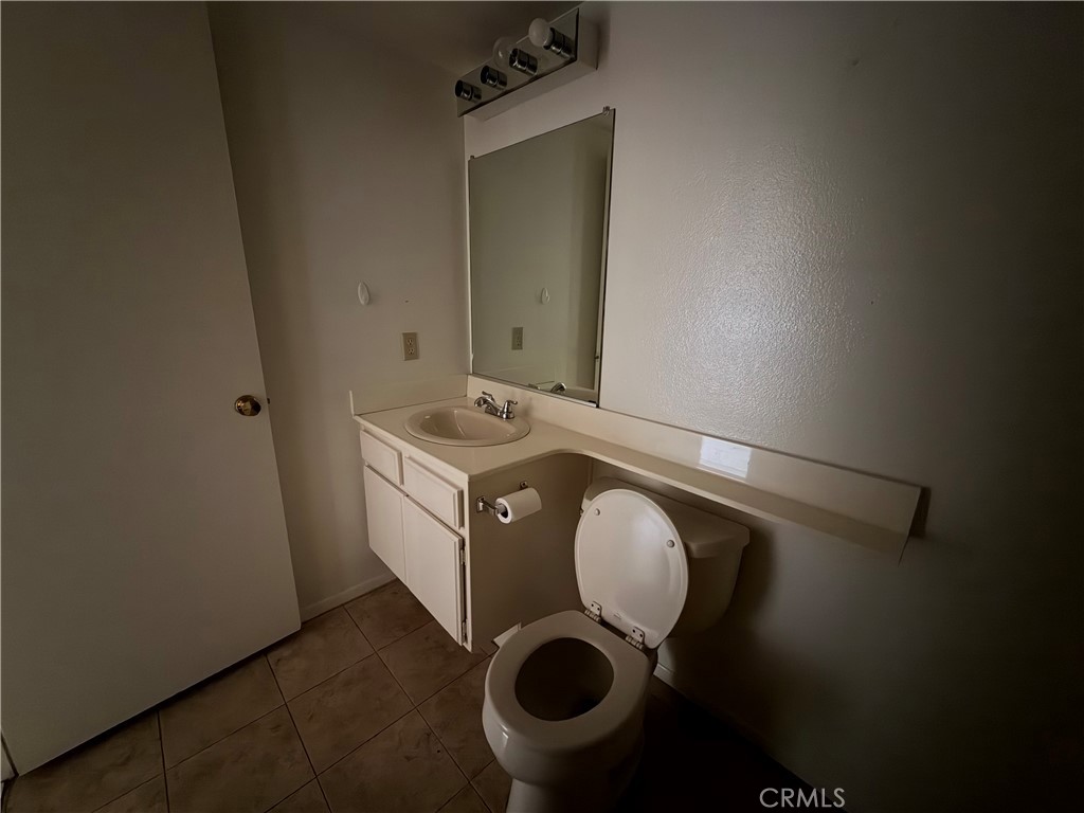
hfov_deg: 102.1
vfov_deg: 85.7
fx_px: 438
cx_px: 542
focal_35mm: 14
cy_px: 406
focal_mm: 2.22
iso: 1250
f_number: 2.2
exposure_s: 1/6
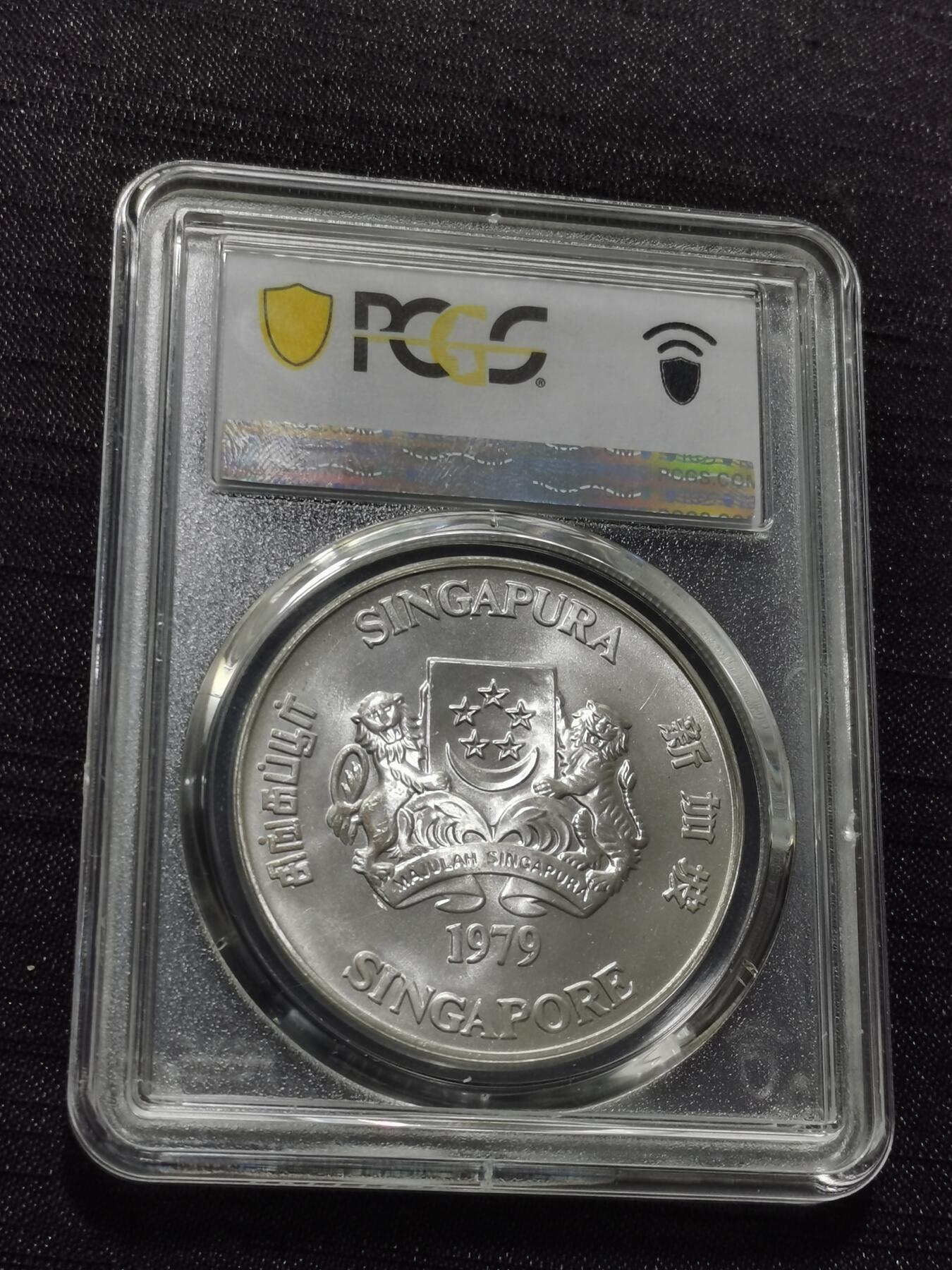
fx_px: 2677
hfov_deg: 20.2
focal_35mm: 73
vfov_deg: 26.7
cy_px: 635
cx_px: 476
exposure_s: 1/163
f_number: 1.8
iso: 50
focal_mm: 5.58
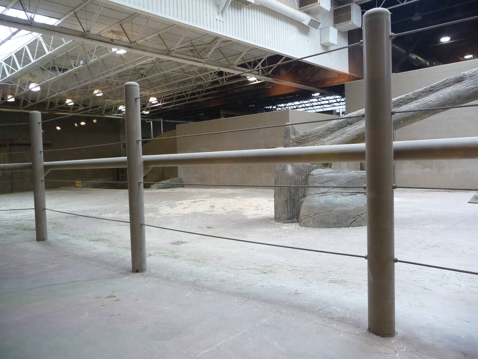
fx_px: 387
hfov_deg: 63.4
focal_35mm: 28
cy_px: 180
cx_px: 239
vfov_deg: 49.7
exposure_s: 1/30
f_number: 3.3
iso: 200
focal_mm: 4.7
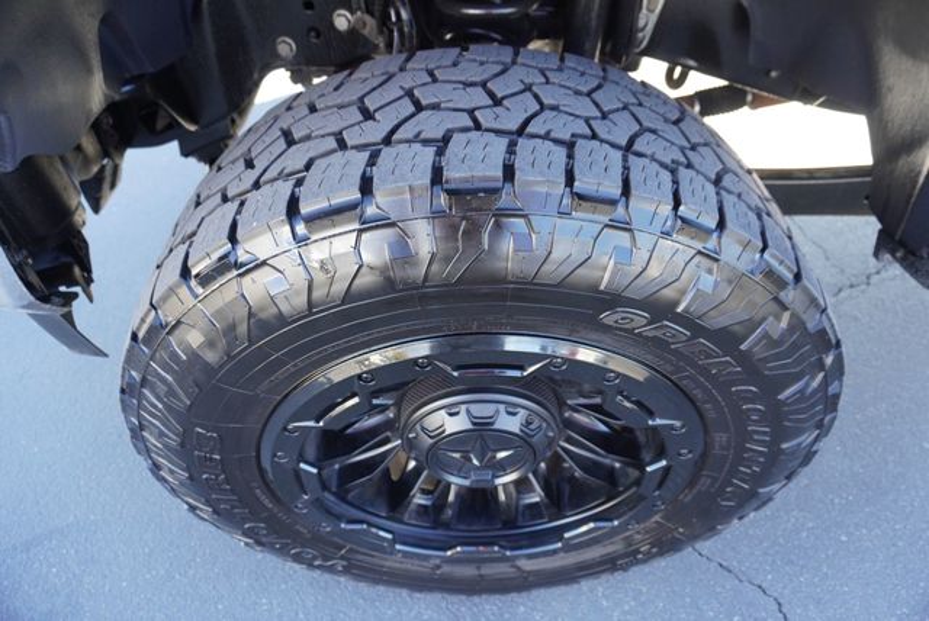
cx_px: 464
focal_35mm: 24
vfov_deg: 53.2
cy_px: 310
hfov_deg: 73.7
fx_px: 620
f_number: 4
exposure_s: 1/160
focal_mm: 16
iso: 800
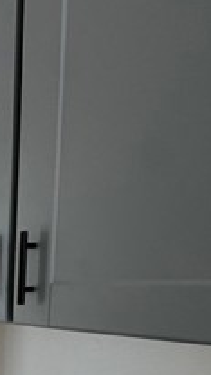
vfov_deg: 40.3
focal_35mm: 47
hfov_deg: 18.2
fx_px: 467
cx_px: -200
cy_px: 341
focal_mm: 2.22
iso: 100
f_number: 2.2
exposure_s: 1/99
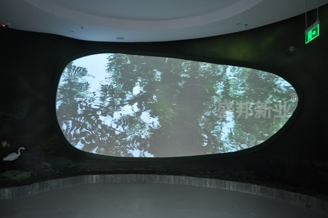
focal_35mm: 30
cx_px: 164
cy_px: 109
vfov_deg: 43.5
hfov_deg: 62.0
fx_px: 273
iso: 800
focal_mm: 20
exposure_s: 1/50
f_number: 3.8
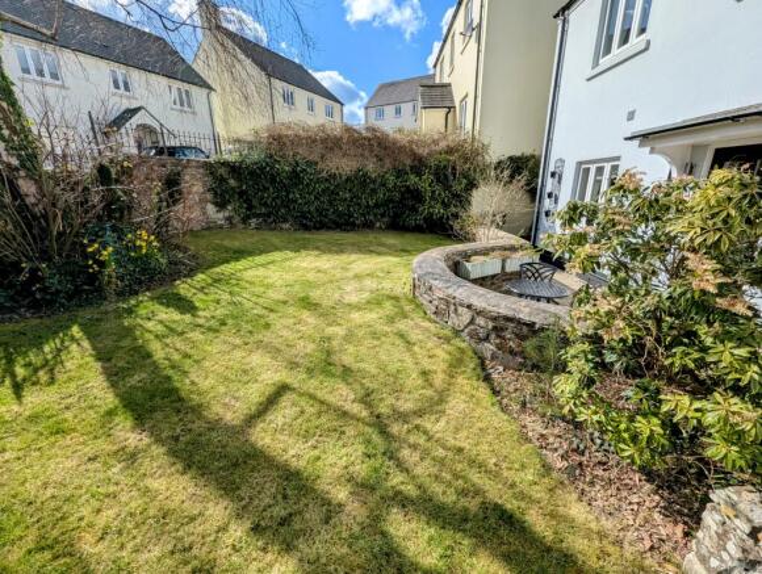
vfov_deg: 90.1
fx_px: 287
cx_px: 381
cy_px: 287
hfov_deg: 106.1
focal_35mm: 13
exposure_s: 1/2212
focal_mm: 1.95
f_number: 2.2
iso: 46
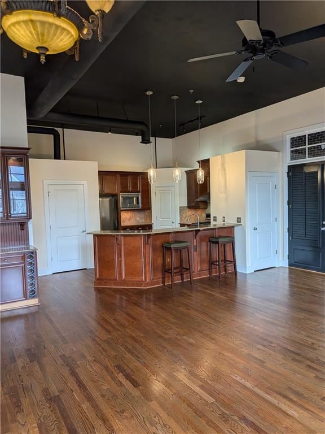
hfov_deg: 56.8
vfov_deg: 71.6
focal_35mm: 24
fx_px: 300
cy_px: 217
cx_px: 162
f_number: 1.7
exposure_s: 1/270
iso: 32
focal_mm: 4.53
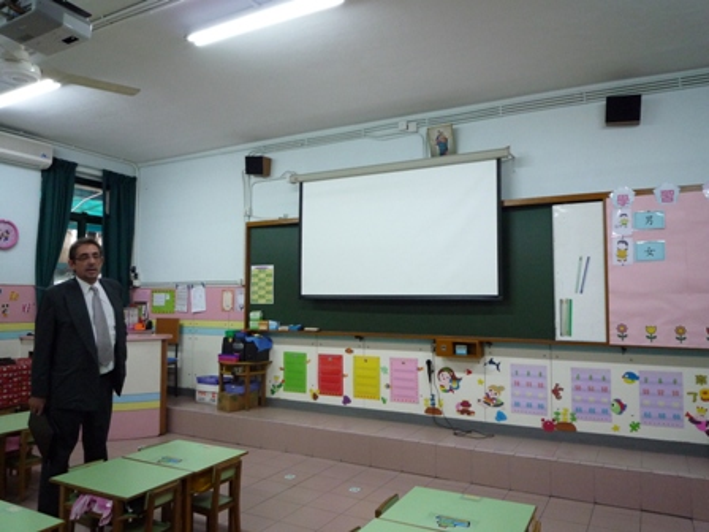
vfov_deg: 54.9
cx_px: 354
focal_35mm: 25
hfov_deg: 69.4
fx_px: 512
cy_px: 266
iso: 320
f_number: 2.8
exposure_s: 1/30
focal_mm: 4.4
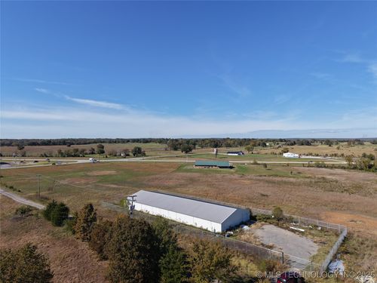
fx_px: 261
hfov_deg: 71.6
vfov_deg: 56.8
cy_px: 142
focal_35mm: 24
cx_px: 188
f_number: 1.8
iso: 120
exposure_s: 1/3200
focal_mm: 8.67
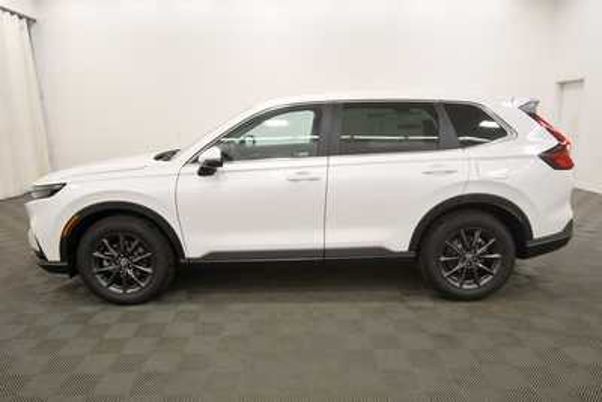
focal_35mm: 25
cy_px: 201
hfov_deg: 71.5
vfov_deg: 51.3
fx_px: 418
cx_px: 301
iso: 800
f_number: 5.3
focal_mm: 17
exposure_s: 1/200
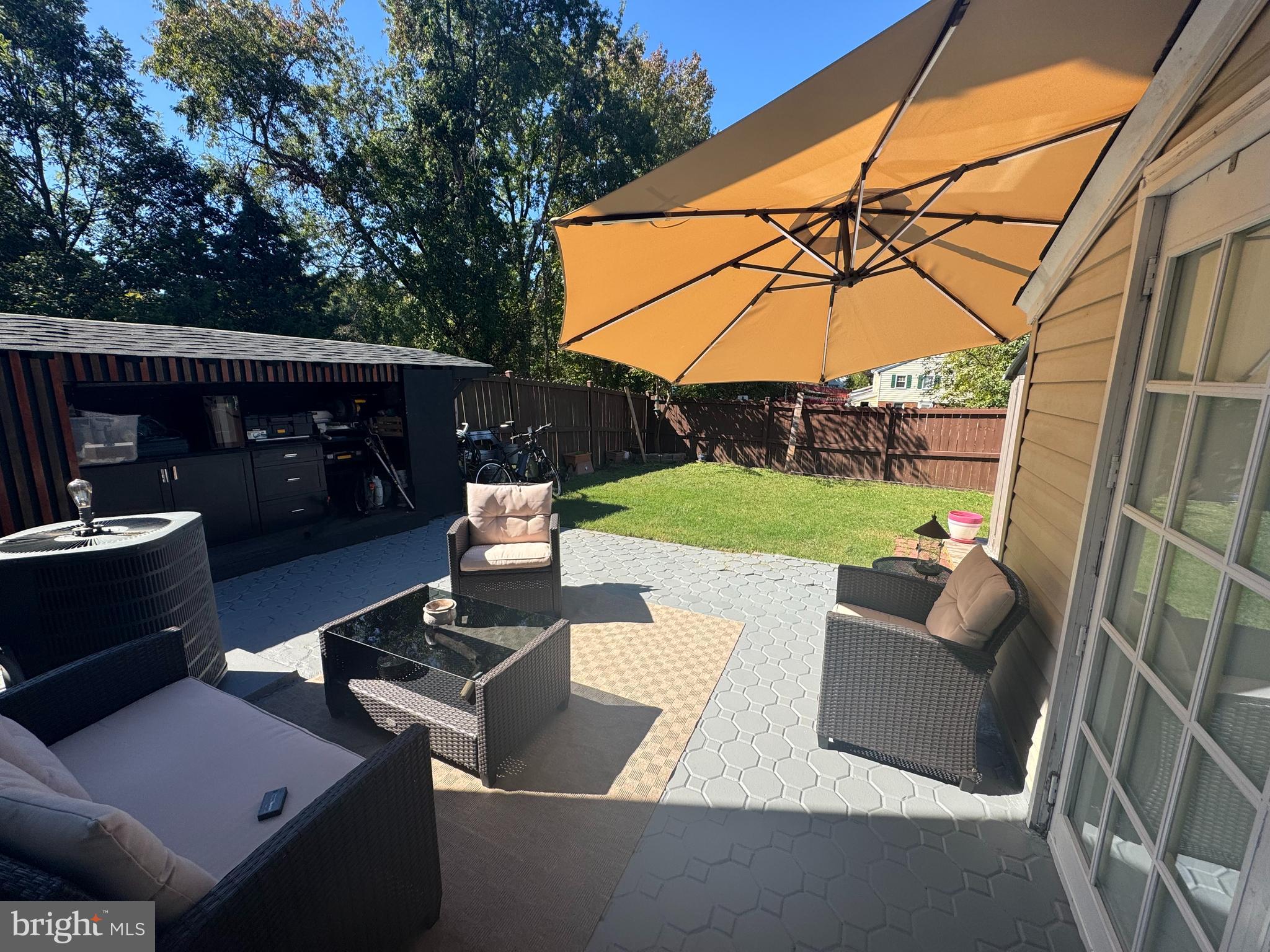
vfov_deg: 85.7
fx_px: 514
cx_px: 635
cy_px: 476
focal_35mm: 14
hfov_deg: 102.1
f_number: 2.2
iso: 50
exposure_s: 1/932
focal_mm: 2.22
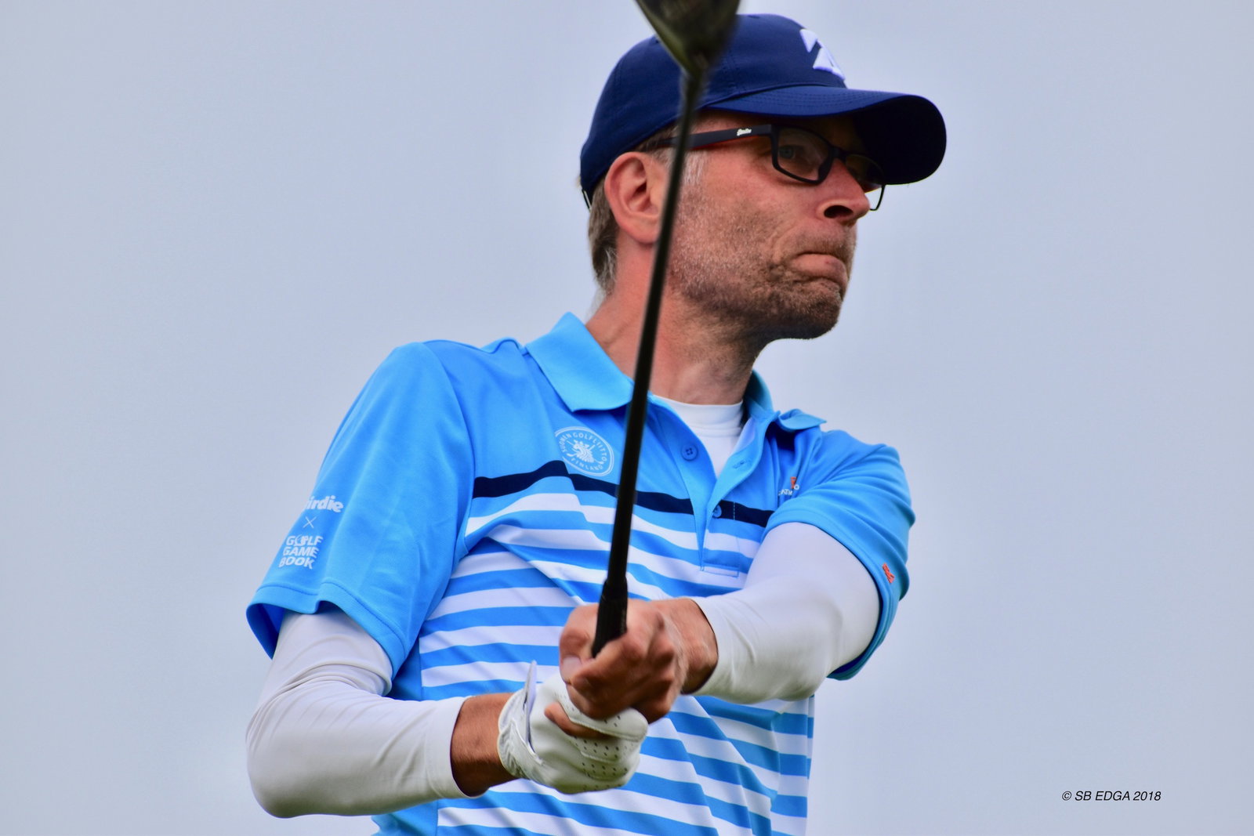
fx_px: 12540
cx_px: 627
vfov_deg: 3.8
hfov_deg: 5.7
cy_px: 418
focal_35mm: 360
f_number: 8
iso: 200
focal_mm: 240
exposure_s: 1/1000
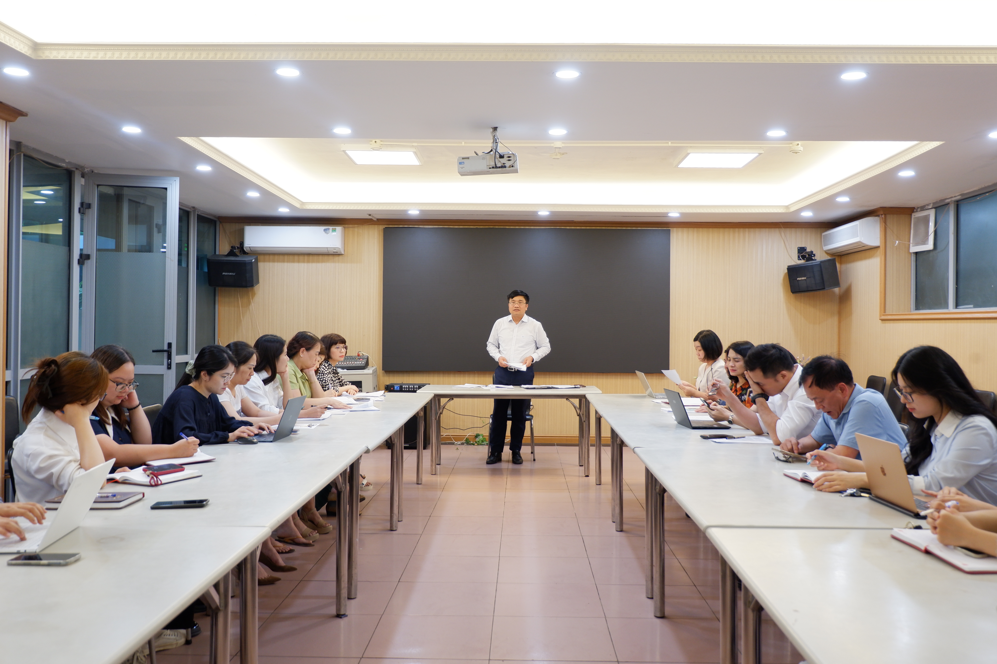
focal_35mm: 29
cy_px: 332
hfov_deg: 63.7
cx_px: 498
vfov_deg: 45.0
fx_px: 803
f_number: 3.8
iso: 500
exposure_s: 1/42
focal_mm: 19.2
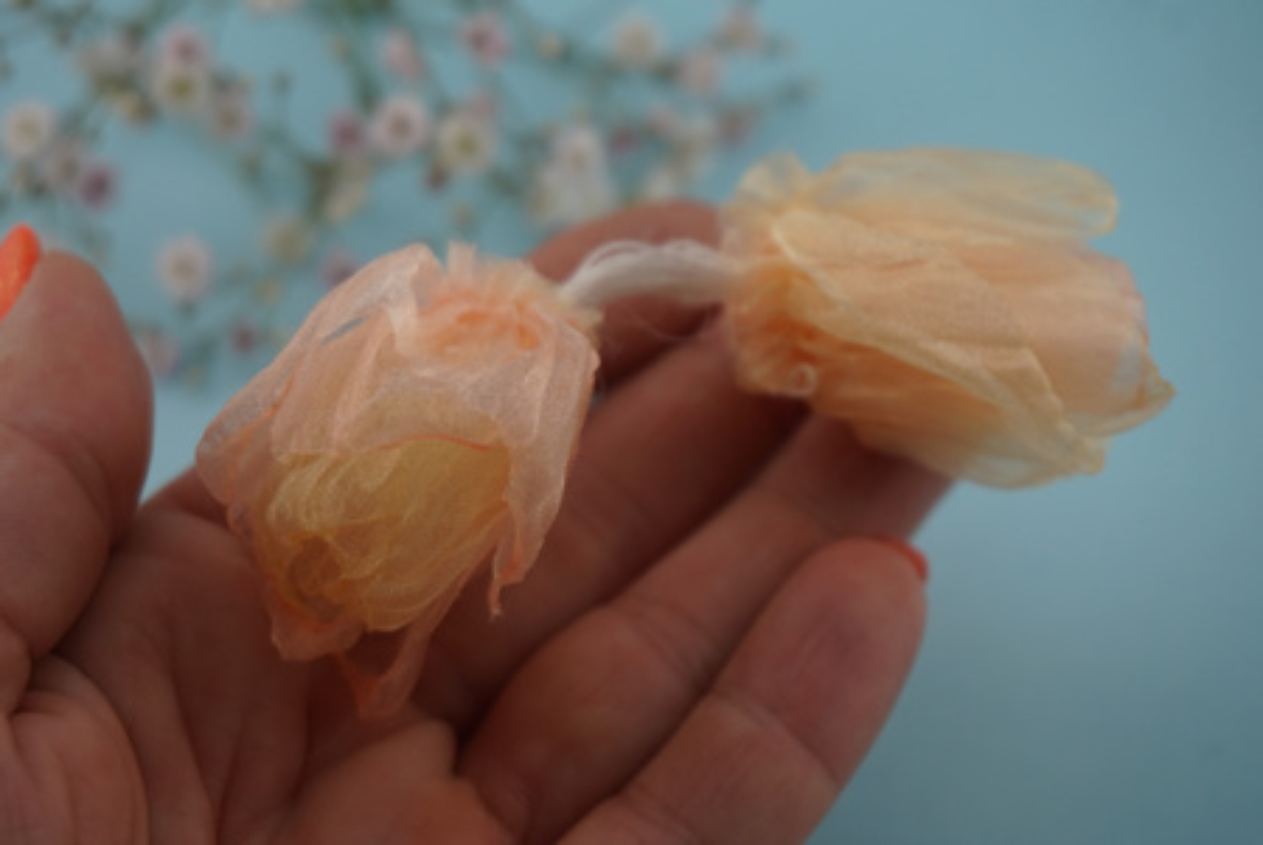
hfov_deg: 31.9
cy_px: 422
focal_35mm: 63
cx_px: 632
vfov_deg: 21.6
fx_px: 2212
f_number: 5.6
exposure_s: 1/80
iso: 100
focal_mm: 42
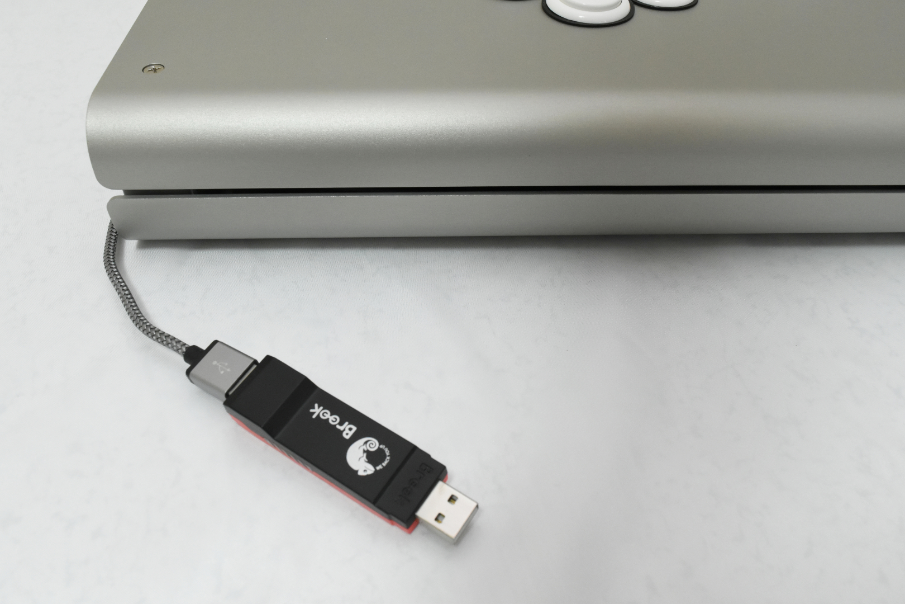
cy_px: 302
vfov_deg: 41.7
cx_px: 452
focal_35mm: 32
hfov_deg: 59.5
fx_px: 792
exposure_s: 1/60
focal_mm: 21
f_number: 11
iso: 2200
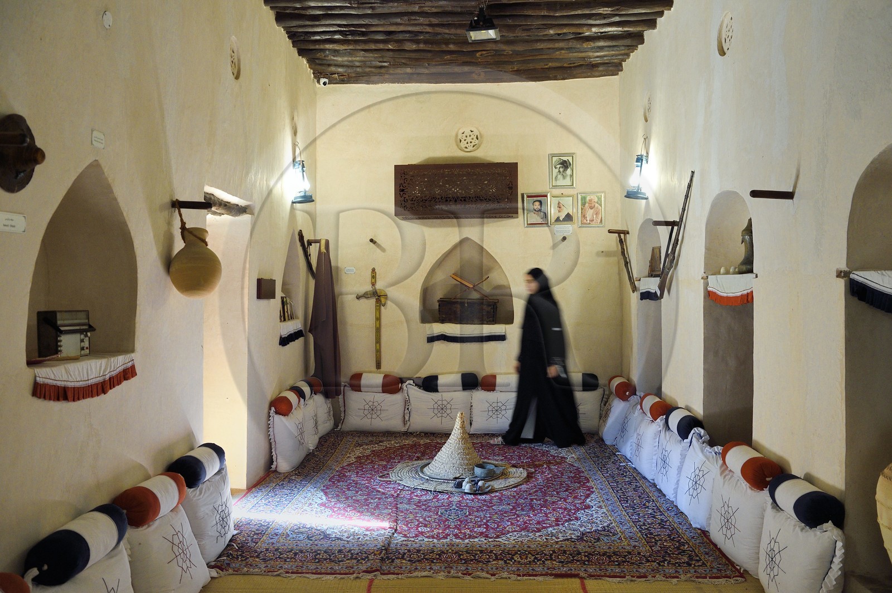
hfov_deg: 55.8
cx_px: 446
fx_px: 842
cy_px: 296
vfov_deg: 38.8
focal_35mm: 34
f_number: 6.3
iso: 1600
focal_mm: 34
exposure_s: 1/15
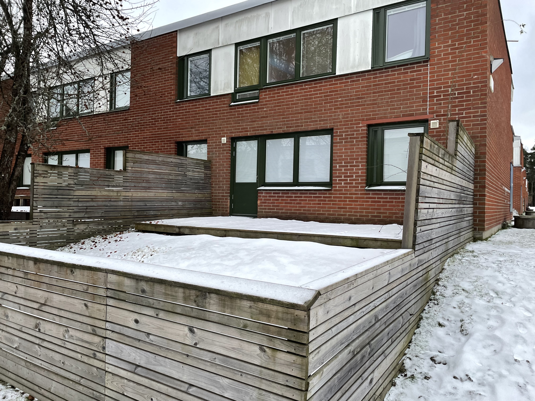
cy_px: 200
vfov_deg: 53.1
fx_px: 402
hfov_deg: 67.3
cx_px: 268
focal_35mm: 26
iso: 125
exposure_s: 1/121
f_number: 1.6
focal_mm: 4.2
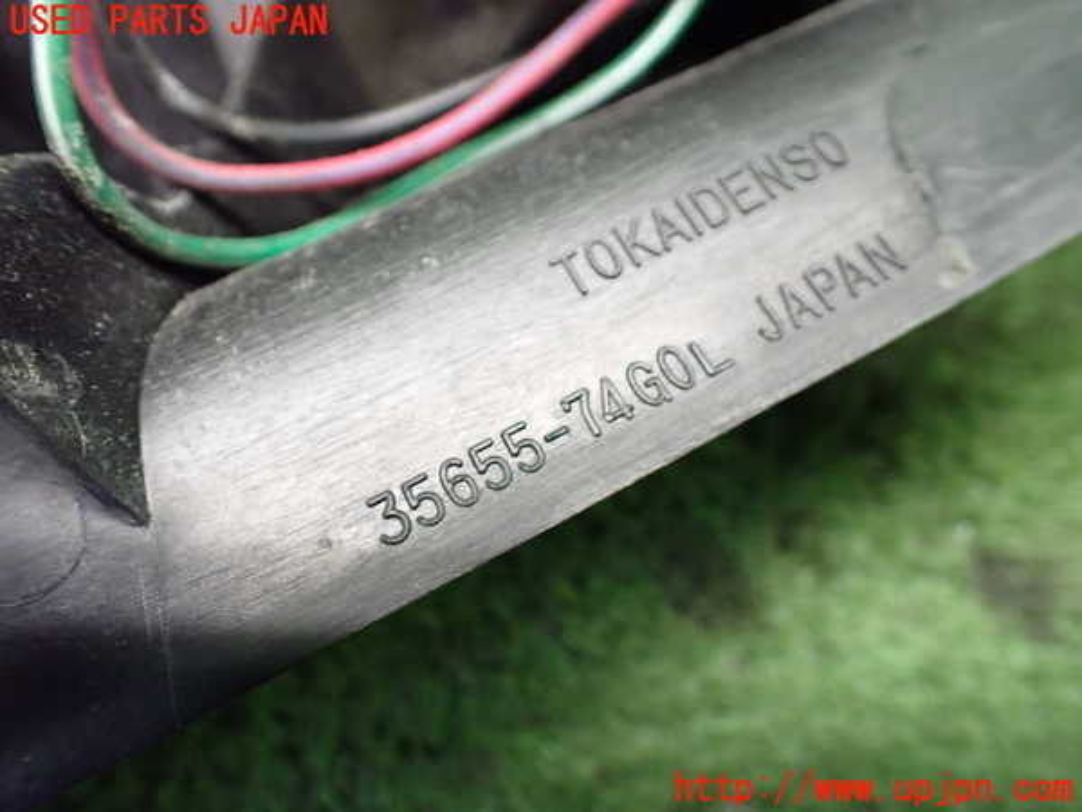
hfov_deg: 60.0
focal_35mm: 30
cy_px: 406
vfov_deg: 46.8
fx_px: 938
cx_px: 541
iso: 800
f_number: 2.3
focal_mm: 5.4
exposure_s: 1/40
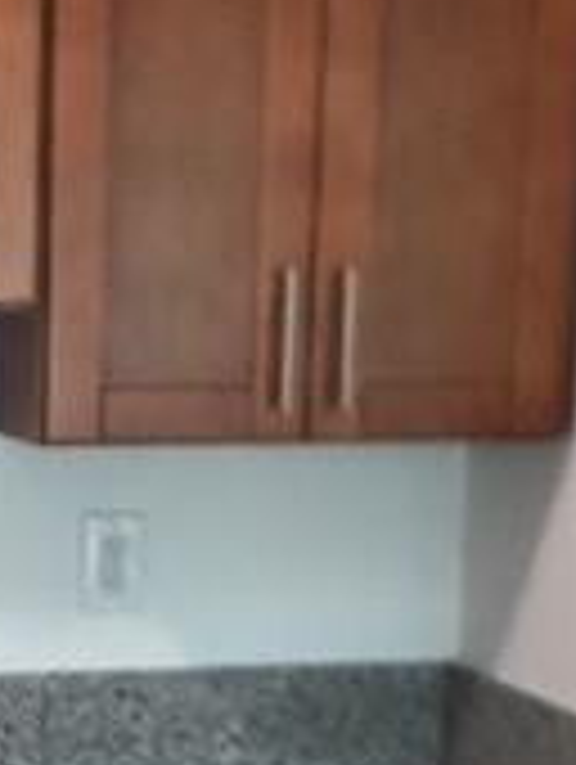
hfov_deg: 13.0
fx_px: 2412
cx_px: -248
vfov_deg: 17.3
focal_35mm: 109
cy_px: 900
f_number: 2.2
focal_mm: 4.15
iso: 64
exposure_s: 1/15
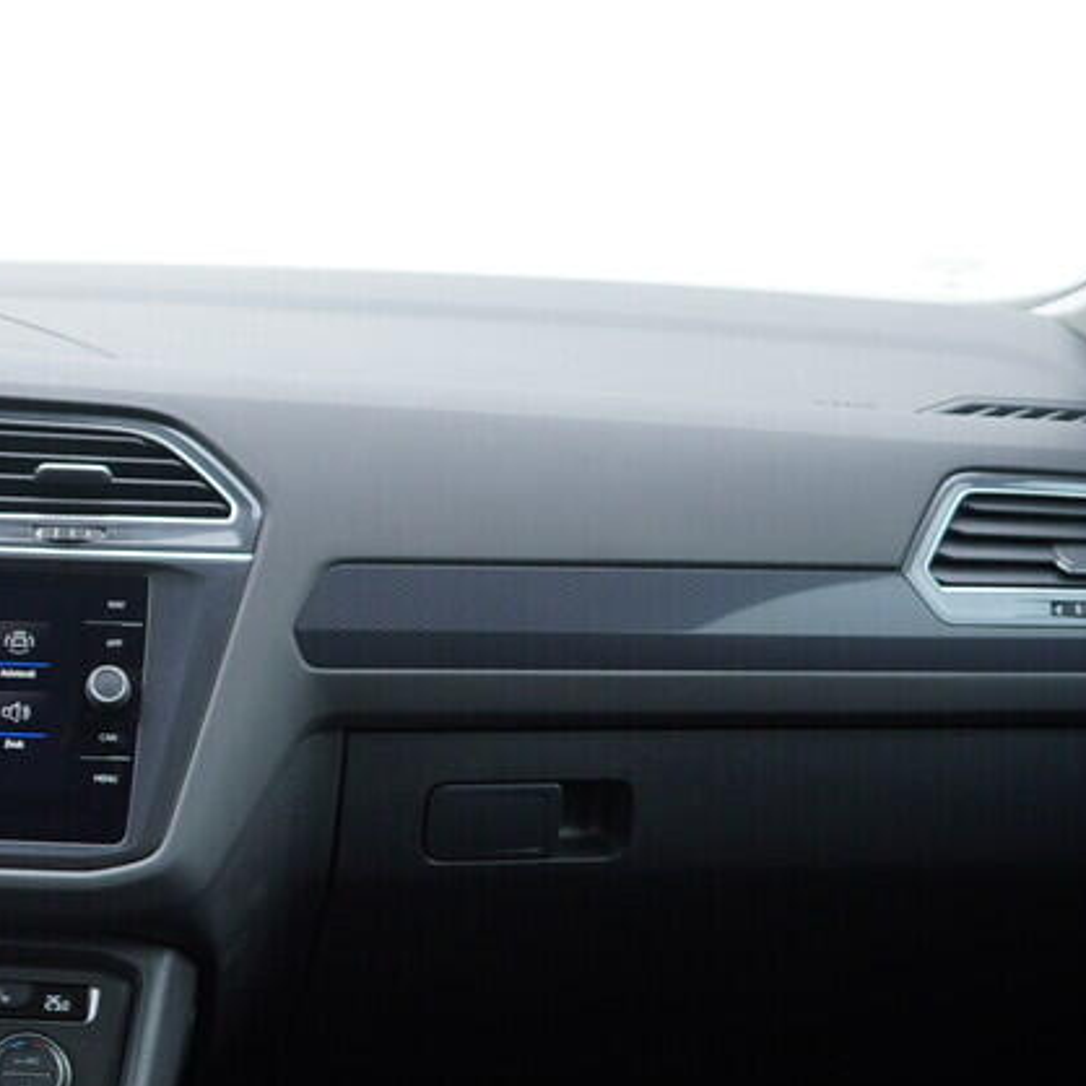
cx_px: -107
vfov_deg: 23.0
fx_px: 2662
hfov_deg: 21.8
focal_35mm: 75
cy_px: 612
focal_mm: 24
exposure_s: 1/40
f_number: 2.8
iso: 160
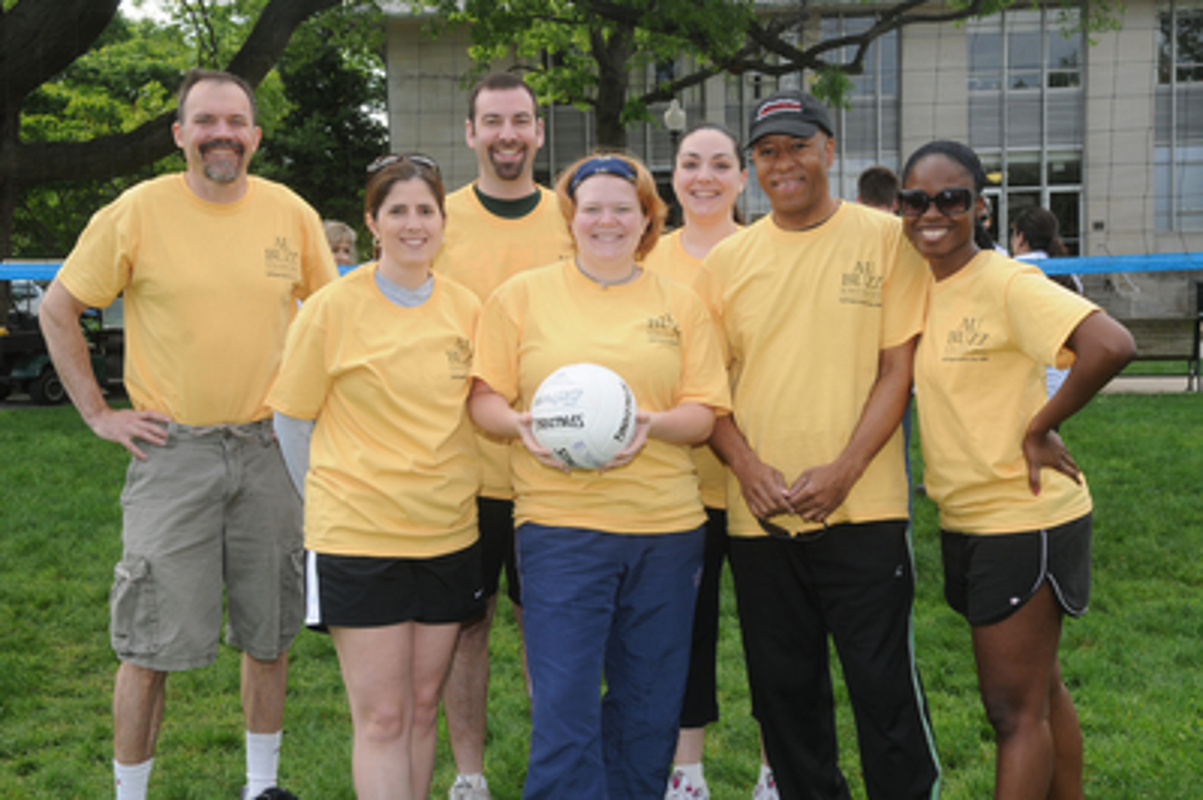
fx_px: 1603
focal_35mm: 48
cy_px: 400
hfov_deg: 41.1
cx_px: 602
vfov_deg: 28.0
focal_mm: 32
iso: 250
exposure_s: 1/125
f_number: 9
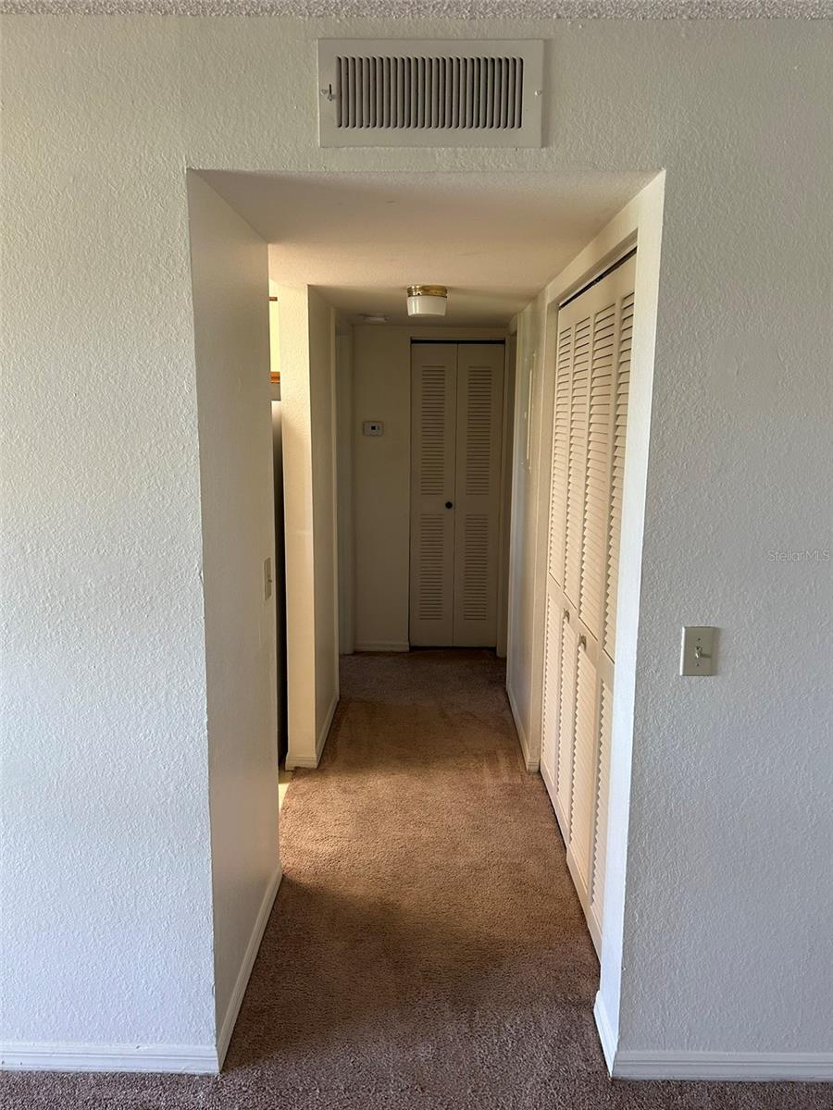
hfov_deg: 53.1
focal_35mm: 26
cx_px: 416
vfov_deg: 67.3
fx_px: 834
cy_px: 555
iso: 125
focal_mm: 5.7
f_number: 1.5
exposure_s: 1/60
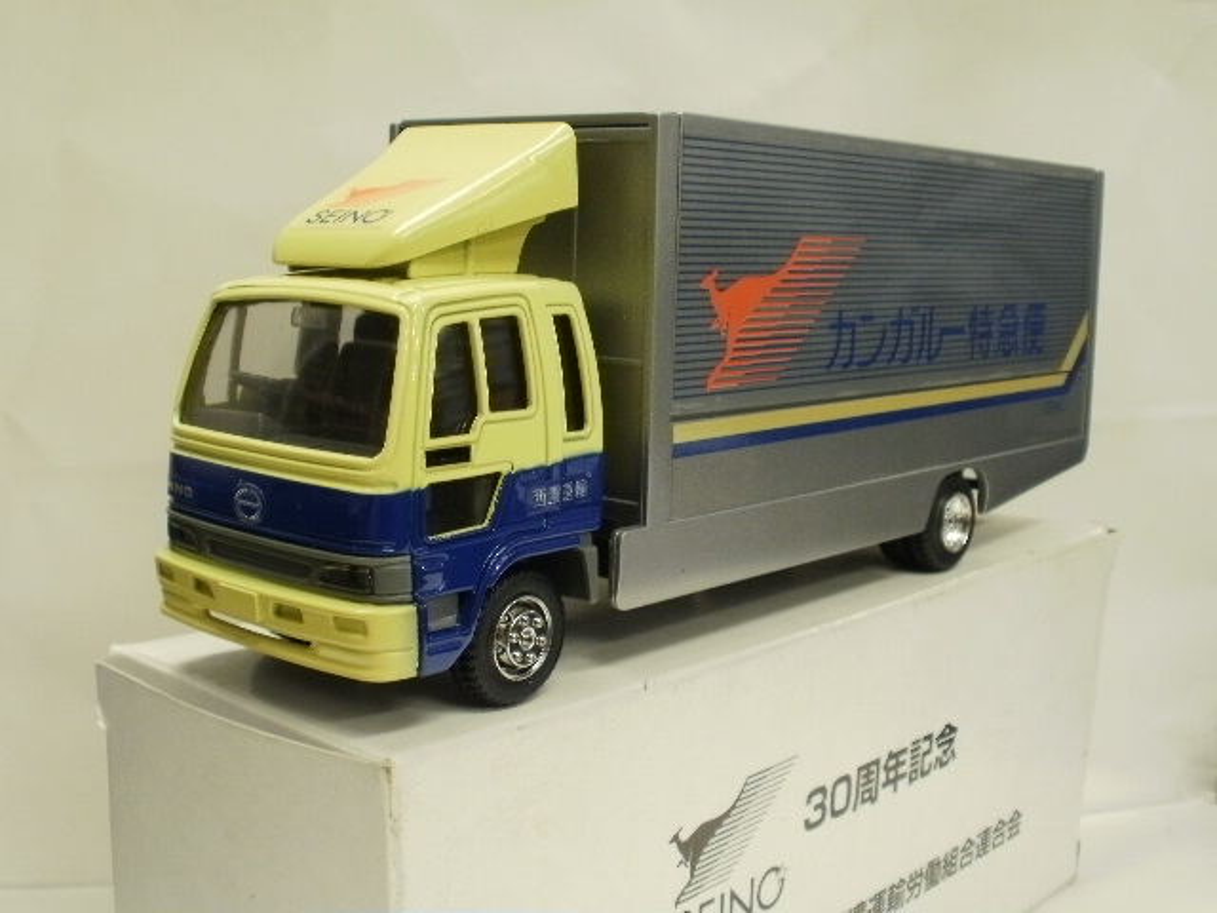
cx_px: 608
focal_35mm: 44
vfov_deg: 32.9
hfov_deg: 42.9
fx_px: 1547
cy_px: 456
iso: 125
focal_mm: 7.7
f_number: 4
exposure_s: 1/13
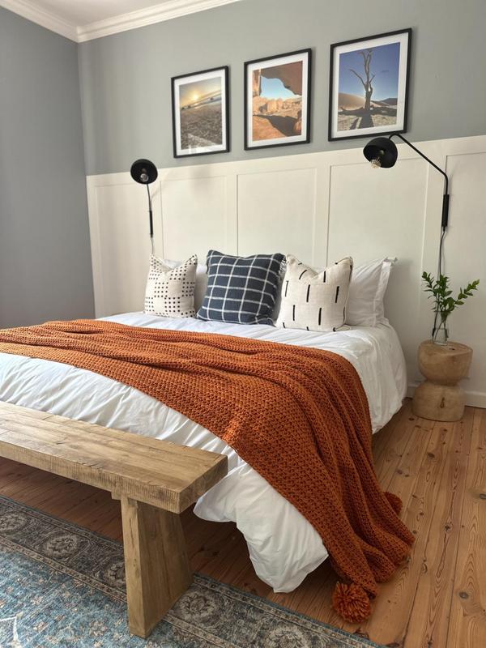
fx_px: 449
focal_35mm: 24
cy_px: 324
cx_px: 243
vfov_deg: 71.6
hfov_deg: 56.8
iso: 125
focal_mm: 6.86
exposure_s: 1/121
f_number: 1.78
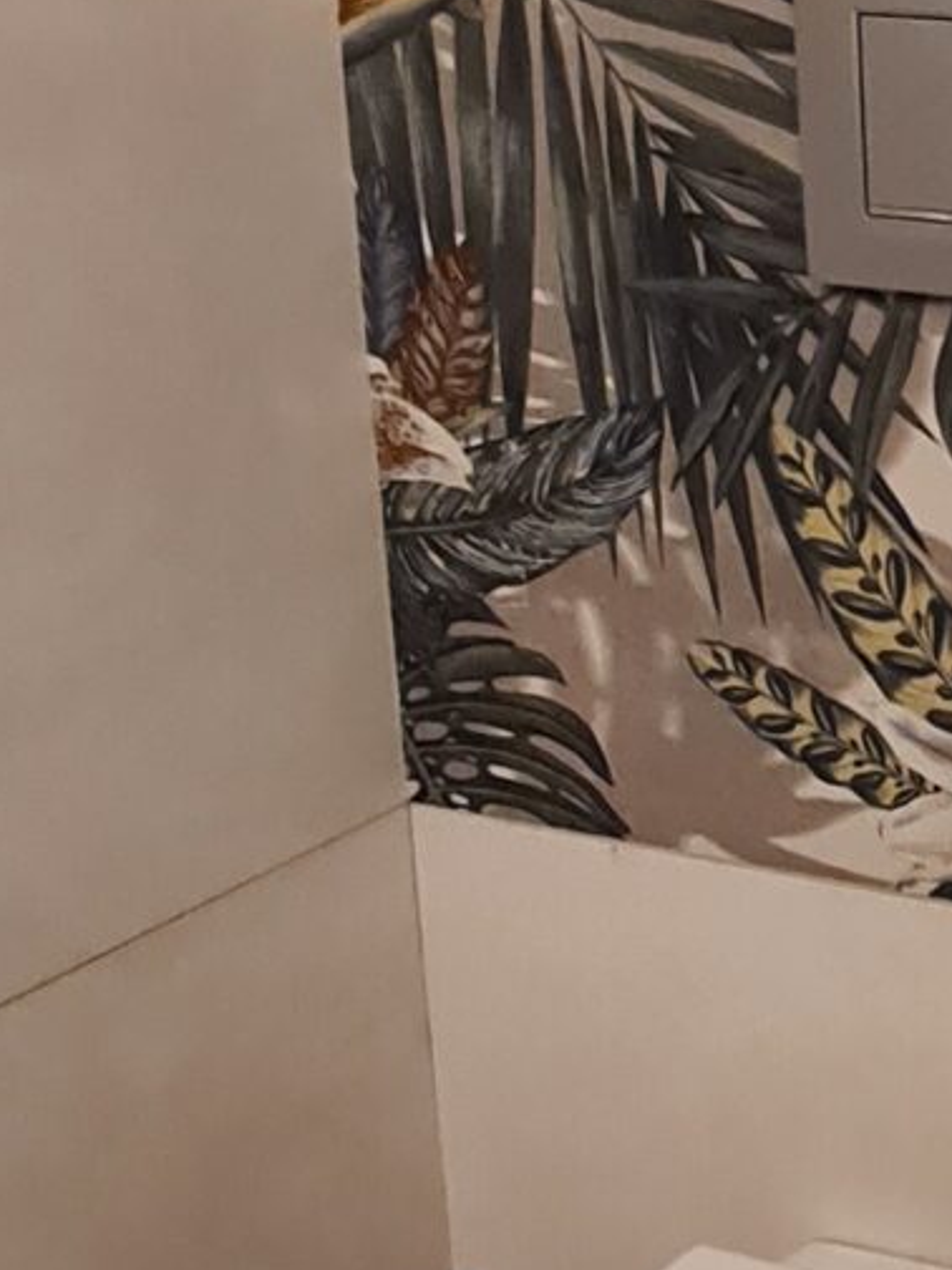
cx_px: 1640
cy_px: 287
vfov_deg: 28.9
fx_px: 2420
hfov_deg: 18.3
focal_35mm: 66
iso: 320
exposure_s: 1/33
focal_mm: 2.22
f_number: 2.2
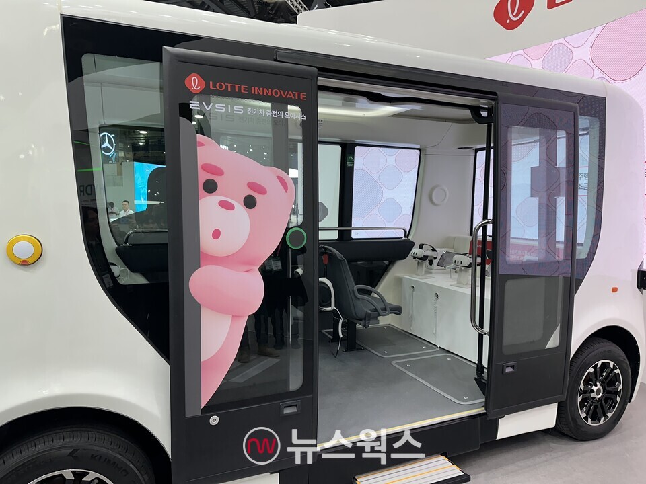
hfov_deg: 71.6
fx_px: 448
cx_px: 323
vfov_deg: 56.8
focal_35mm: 24
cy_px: 242
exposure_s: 1/120
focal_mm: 6.86
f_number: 1.78
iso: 100
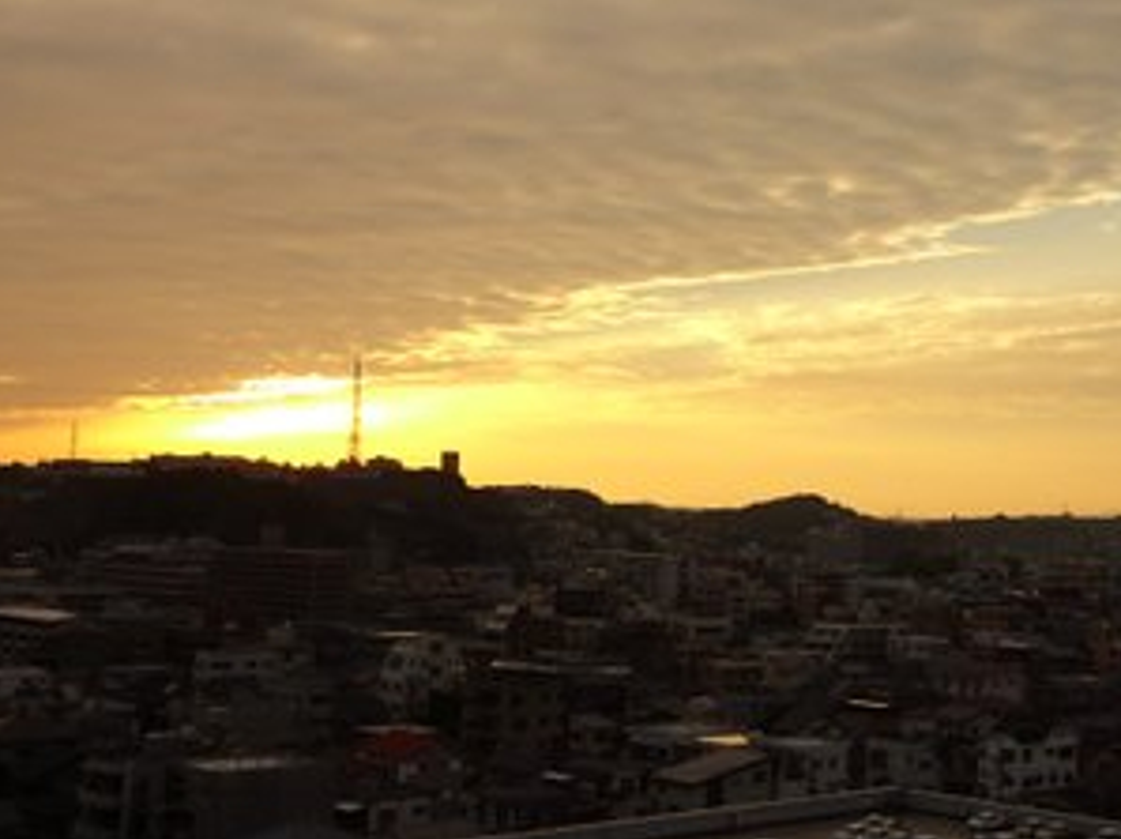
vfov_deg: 29.0
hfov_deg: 38.0
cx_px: 707
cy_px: 342
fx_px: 1618
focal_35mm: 50
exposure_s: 1/320
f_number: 4
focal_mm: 5.26
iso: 80
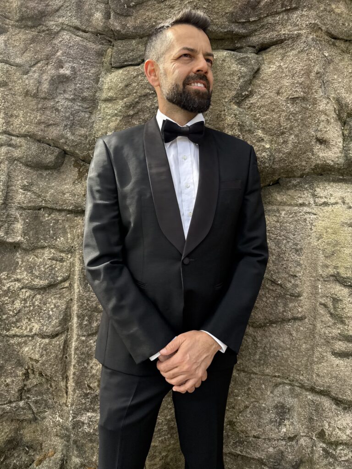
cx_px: 176
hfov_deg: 56.8
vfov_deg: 71.6
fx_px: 325
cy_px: 234
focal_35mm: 24
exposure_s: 1/1018
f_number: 1.78
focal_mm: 6.76
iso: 80
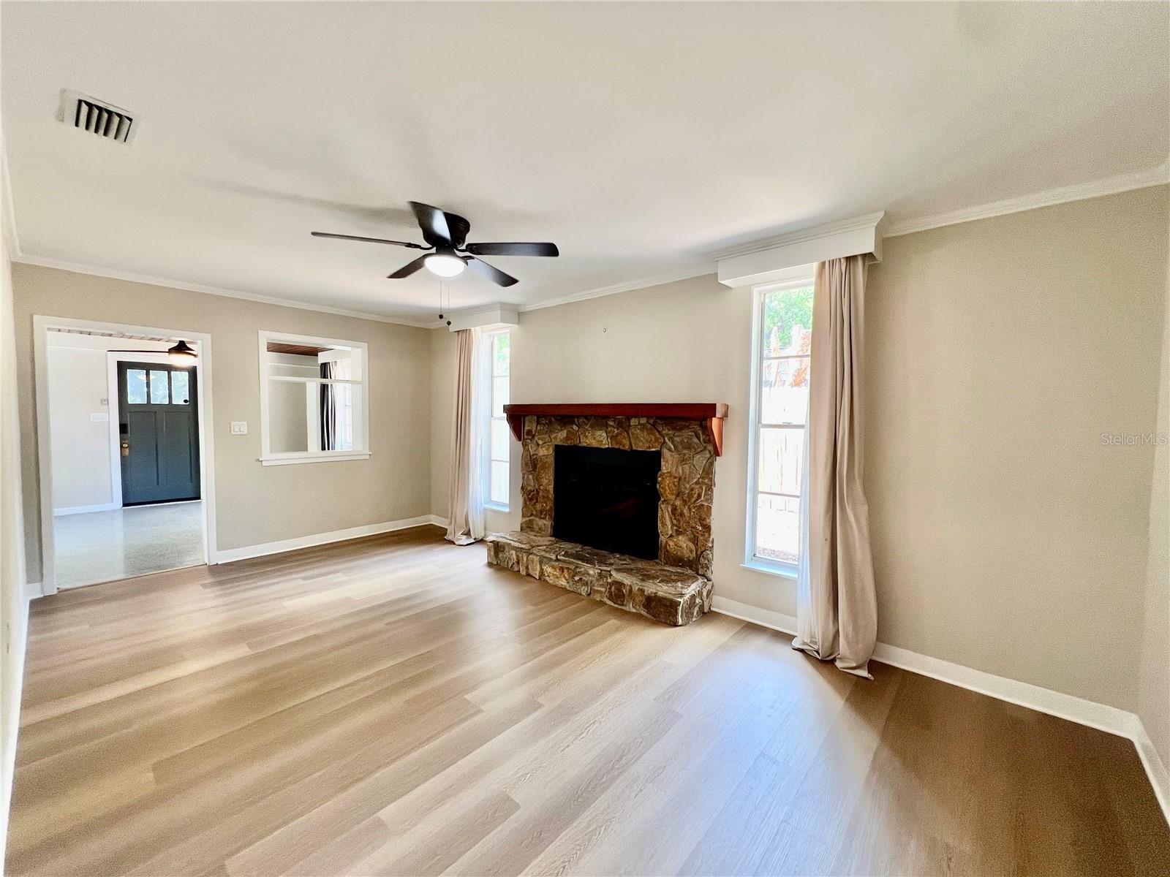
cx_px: 585
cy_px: 438
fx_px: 439
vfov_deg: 89.9
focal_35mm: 13
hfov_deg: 106.2
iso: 160
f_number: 1.8
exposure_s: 1/120
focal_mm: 1.57
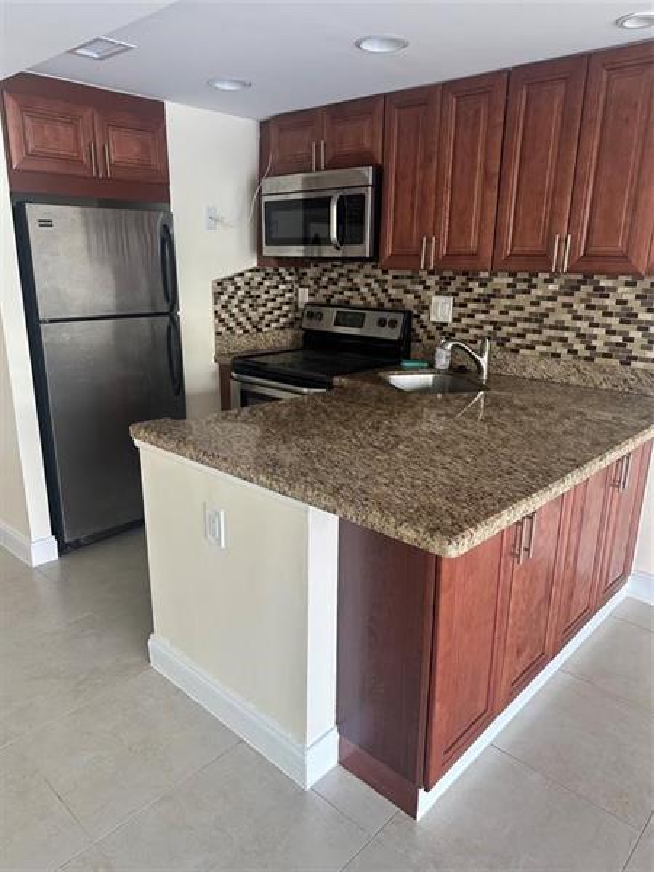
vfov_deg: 71.6
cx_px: 327
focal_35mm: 24
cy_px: 436
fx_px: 605
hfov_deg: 56.8
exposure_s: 1/60
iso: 125
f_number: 1.78
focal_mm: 6.86
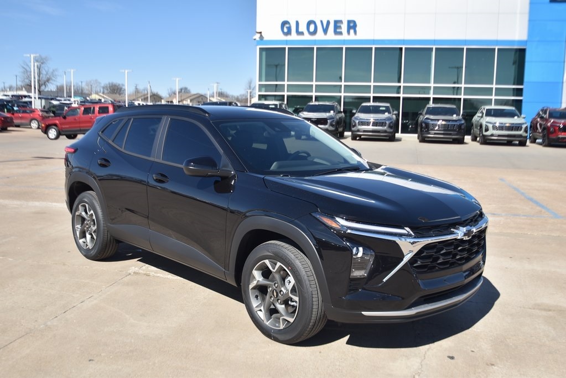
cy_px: 189
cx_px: 283
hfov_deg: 53.1
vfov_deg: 36.9
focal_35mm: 36
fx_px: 566
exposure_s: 1/640
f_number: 4.5
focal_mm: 24
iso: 100
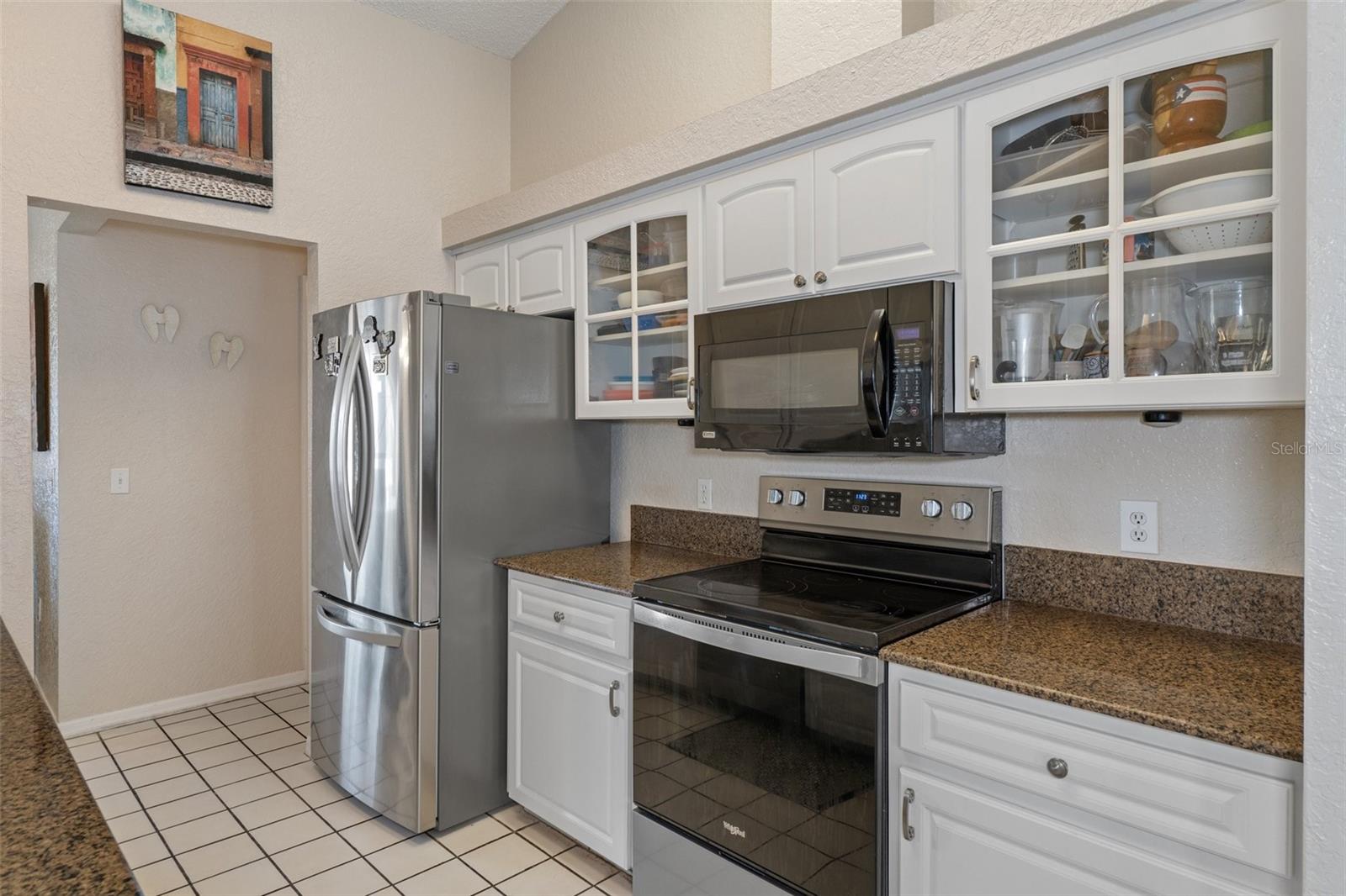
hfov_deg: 85.4
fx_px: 729
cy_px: 448
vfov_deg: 63.2
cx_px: 673
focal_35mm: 20
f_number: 8
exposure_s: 1
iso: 320
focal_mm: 13
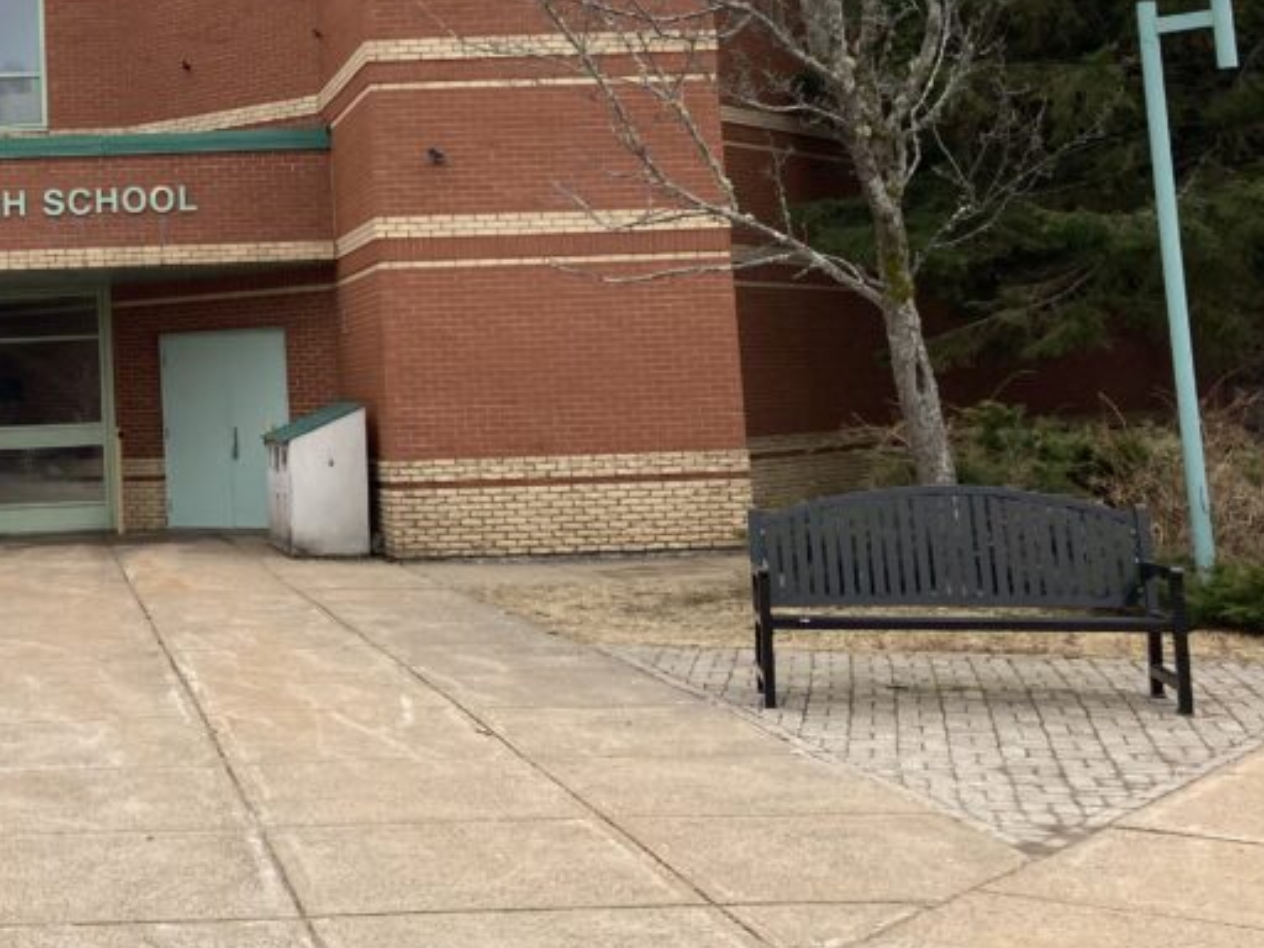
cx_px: 59
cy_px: 170
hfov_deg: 32.2
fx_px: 2045
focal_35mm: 56
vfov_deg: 25.6
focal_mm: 3.99
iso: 20
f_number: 1.8
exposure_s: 1/1499
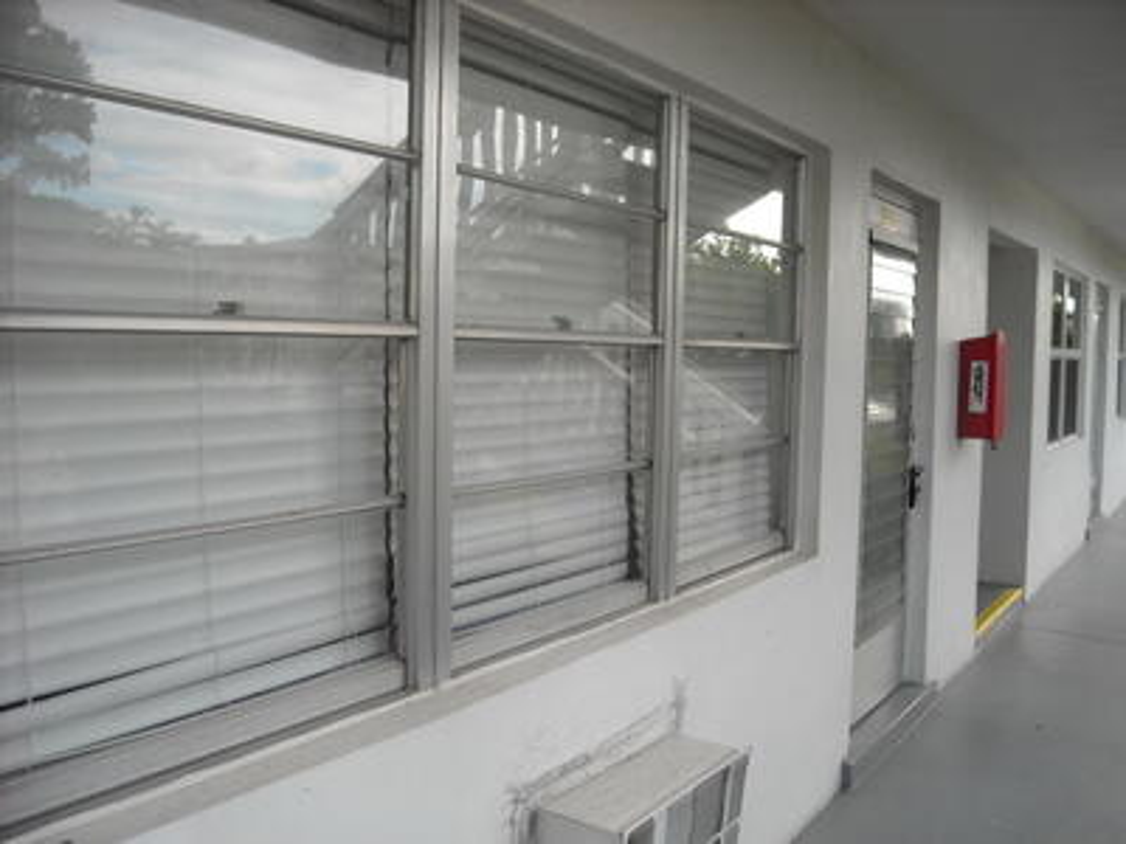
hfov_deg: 52.6
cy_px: 422
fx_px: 1138
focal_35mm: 35
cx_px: 563
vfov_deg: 40.7
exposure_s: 1/218
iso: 64
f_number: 2.8
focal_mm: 5.7
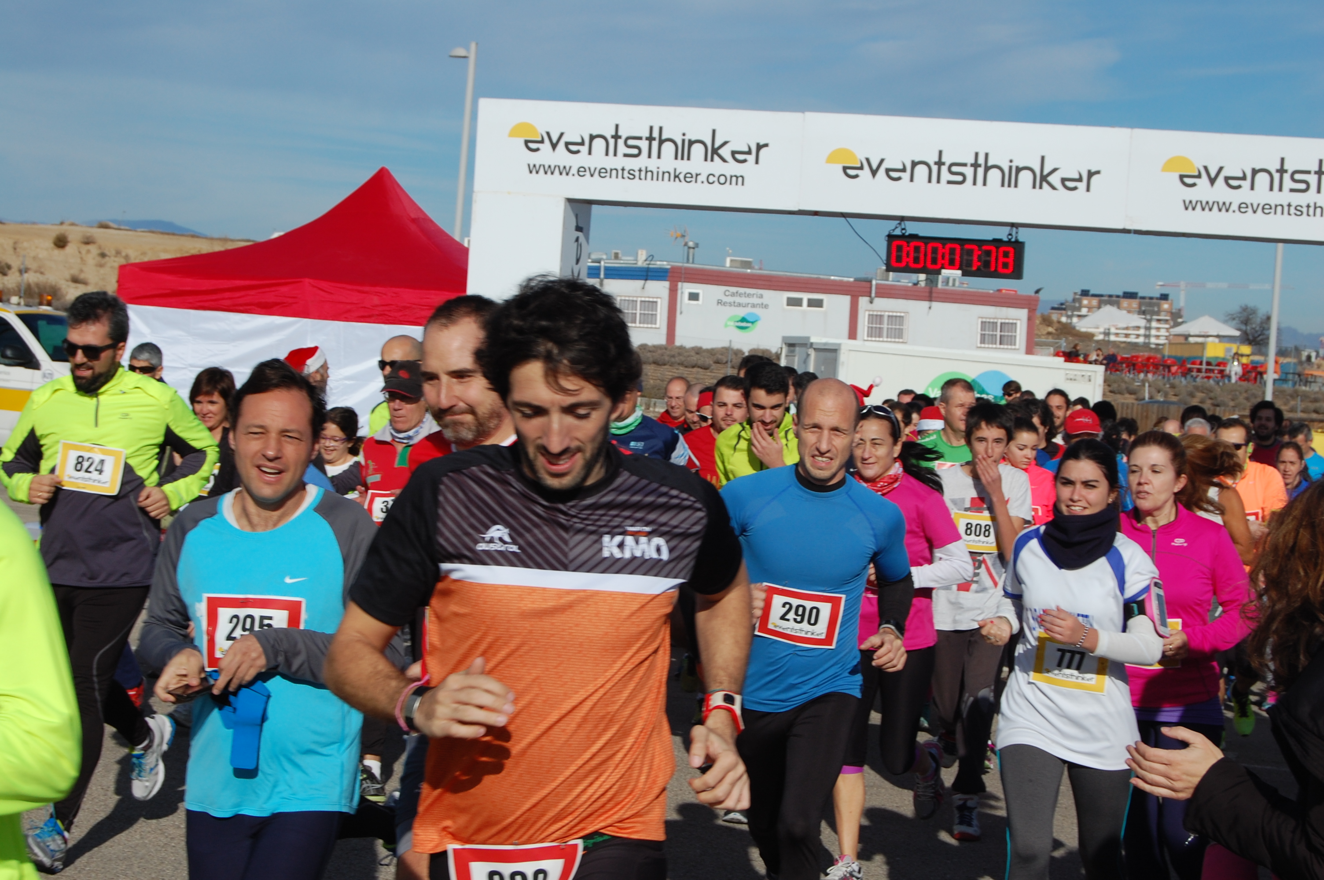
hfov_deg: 27.0
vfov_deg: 18.1
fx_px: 2756
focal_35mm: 75
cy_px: 440
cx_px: 662
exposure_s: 1/500
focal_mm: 50
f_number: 11
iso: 200
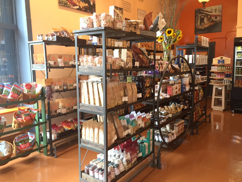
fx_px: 203
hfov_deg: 61.7
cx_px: 121
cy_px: 91
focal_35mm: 29
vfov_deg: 48.2
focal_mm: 4.15
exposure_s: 1/33
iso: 100
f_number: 2.2
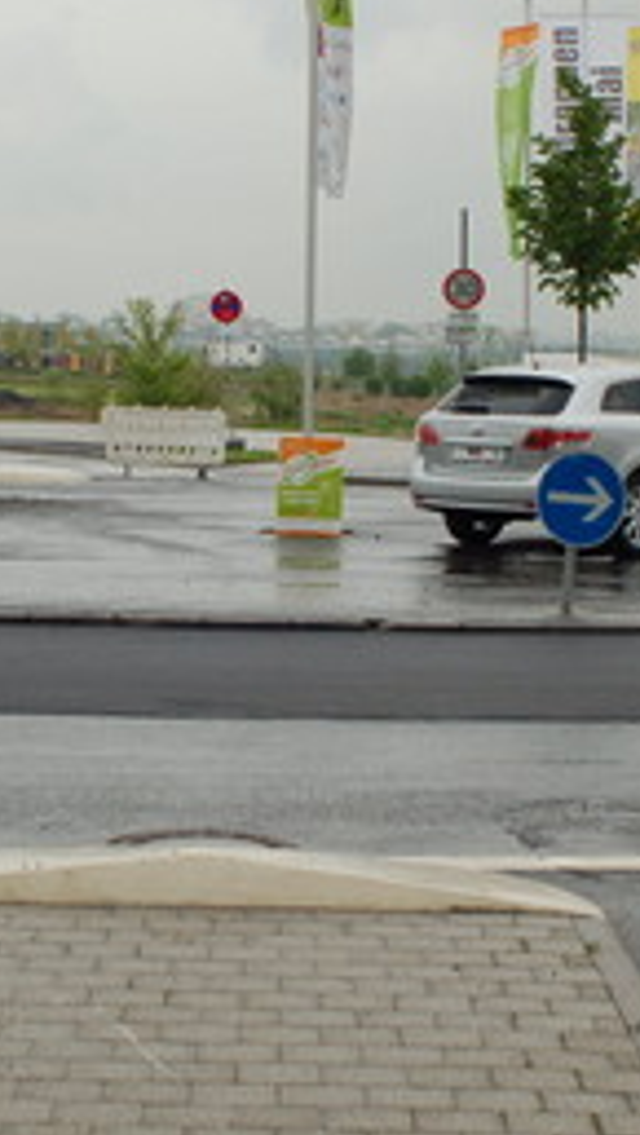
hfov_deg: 12.9
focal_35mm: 94
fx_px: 2829
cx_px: 190
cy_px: 512
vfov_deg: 22.7
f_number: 9
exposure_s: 1/320
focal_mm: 28
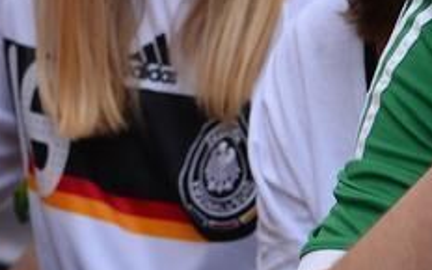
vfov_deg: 1.8
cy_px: 9
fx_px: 8677
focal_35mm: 737
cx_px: 335
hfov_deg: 2.9
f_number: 4.8
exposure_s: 1/500
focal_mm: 112
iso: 200
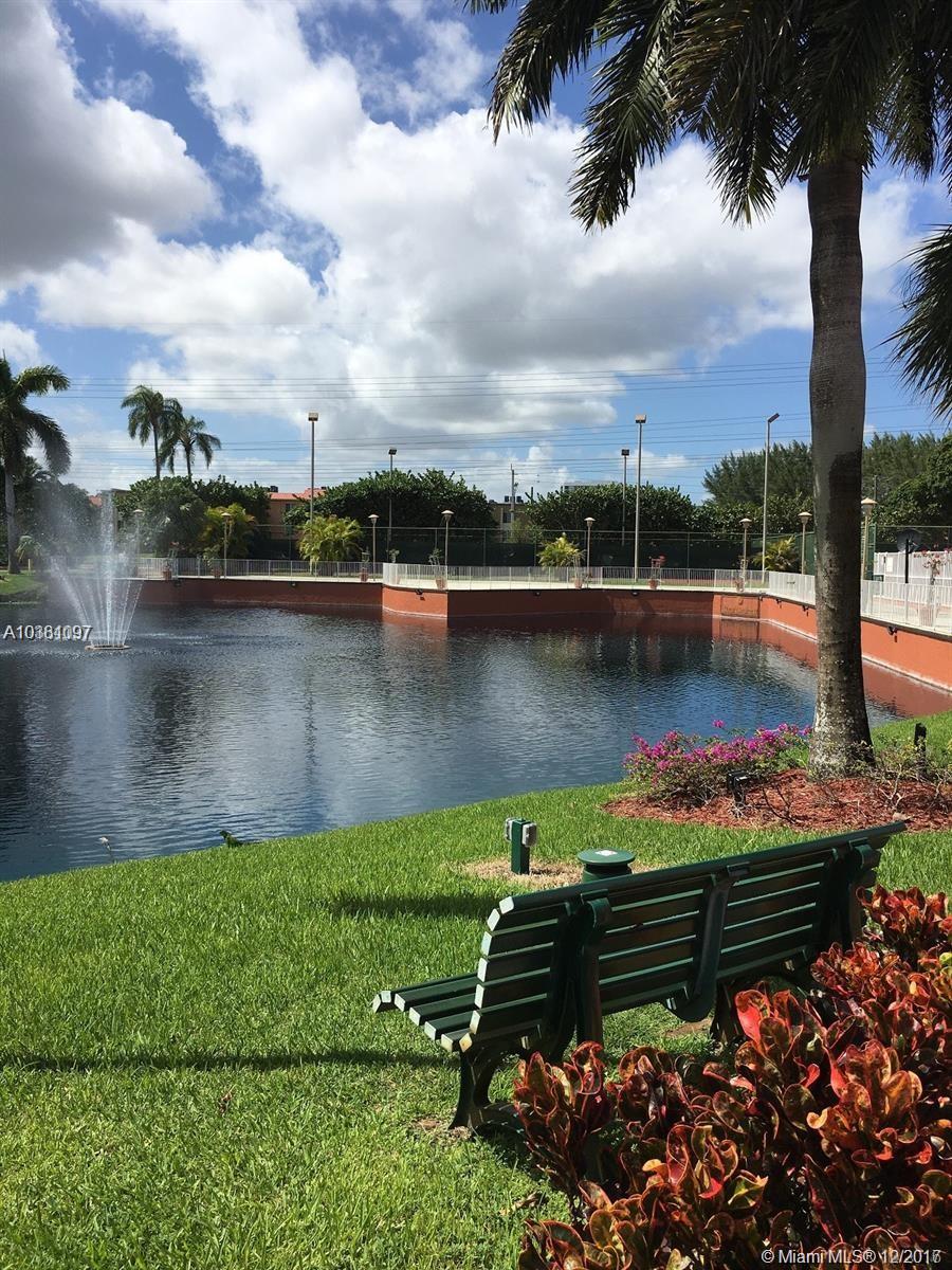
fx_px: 1063
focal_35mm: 29
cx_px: 476
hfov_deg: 48.2
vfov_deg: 61.7
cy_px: 635
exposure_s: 1/2262
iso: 25
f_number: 2.2
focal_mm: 4.15
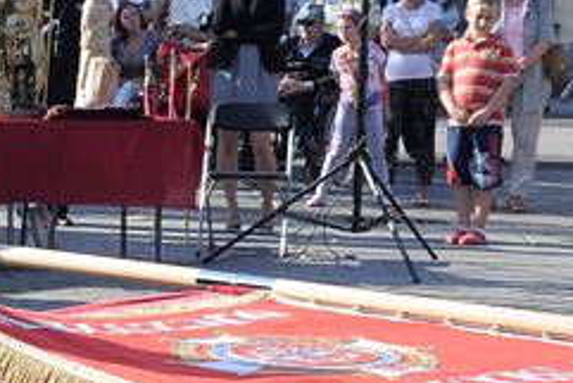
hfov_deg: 13.3
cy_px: 329
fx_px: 2357
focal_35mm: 148
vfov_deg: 9.3
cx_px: -197
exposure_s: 1/320
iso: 400
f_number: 9
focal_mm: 28
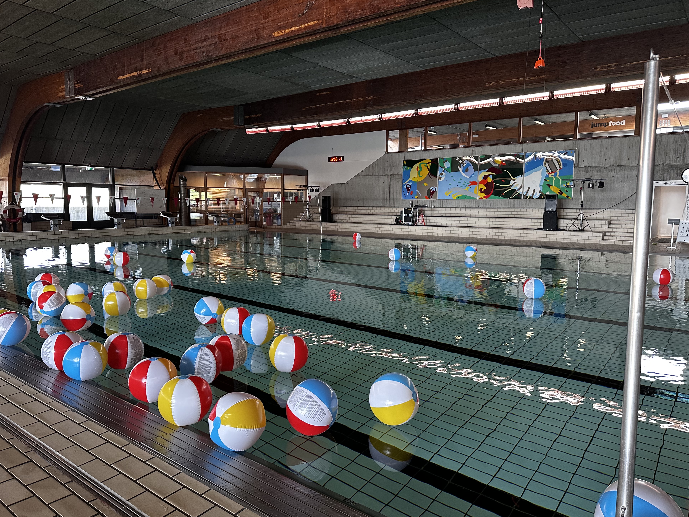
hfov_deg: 69.4
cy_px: 254
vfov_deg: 54.9
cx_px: 345
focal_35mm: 25
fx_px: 498
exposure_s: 1/101
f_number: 1.78
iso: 250
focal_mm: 6.86
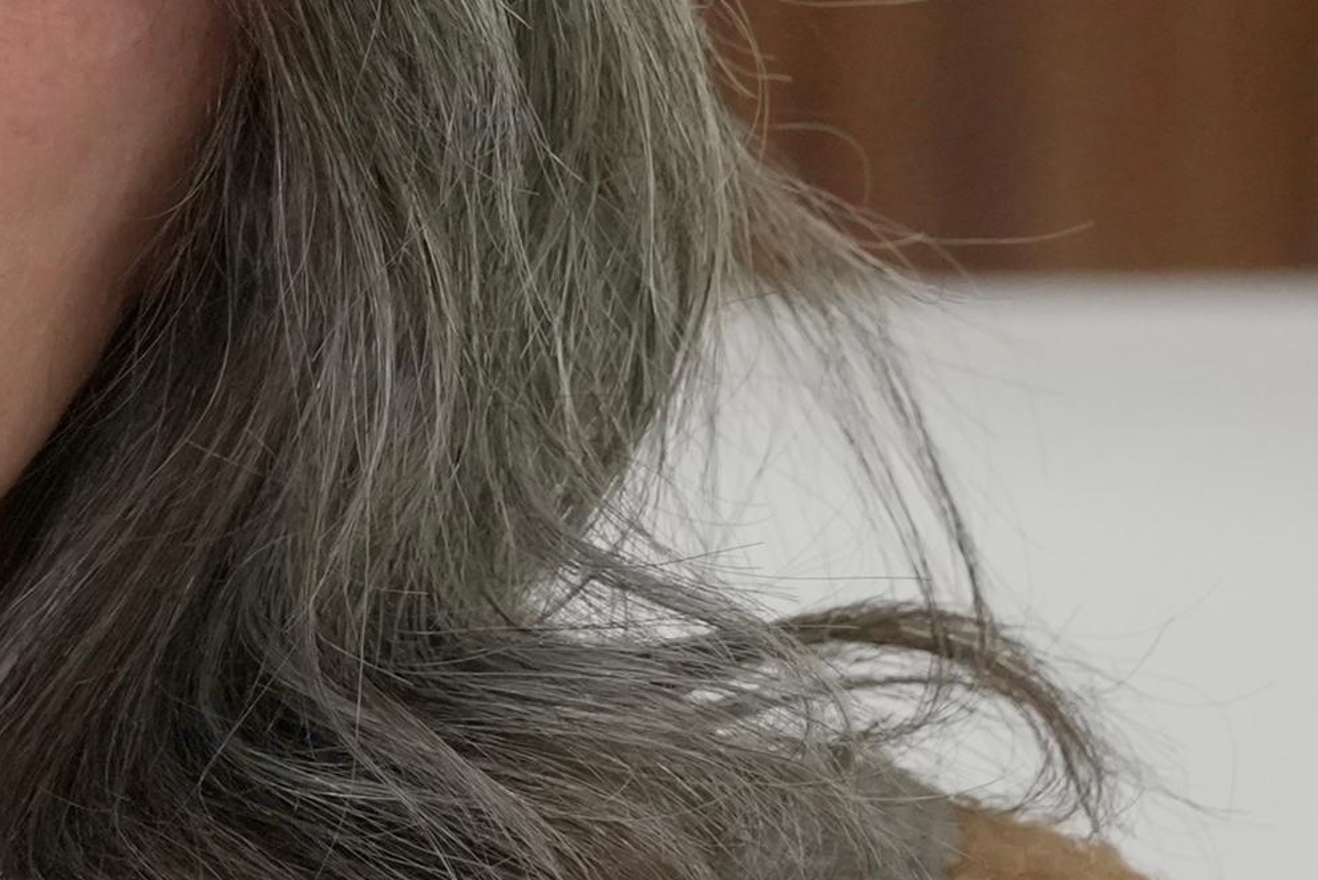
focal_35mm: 529
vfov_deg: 2.6
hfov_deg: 3.9
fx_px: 19372
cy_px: 586
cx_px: -173
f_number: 5.6
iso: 2500
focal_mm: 105
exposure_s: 1/250
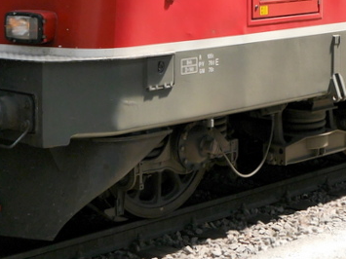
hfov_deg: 17.0
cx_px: 259
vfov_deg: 12.5
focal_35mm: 115
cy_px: -63
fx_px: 1149
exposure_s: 1/160
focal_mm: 17
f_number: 5
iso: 160
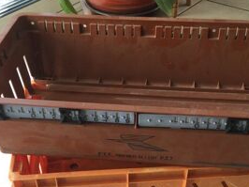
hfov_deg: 34.4
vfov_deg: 25.7
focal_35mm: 56
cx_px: 126
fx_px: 402
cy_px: 141
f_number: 2.4
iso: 32
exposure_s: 1/50
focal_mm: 3.3
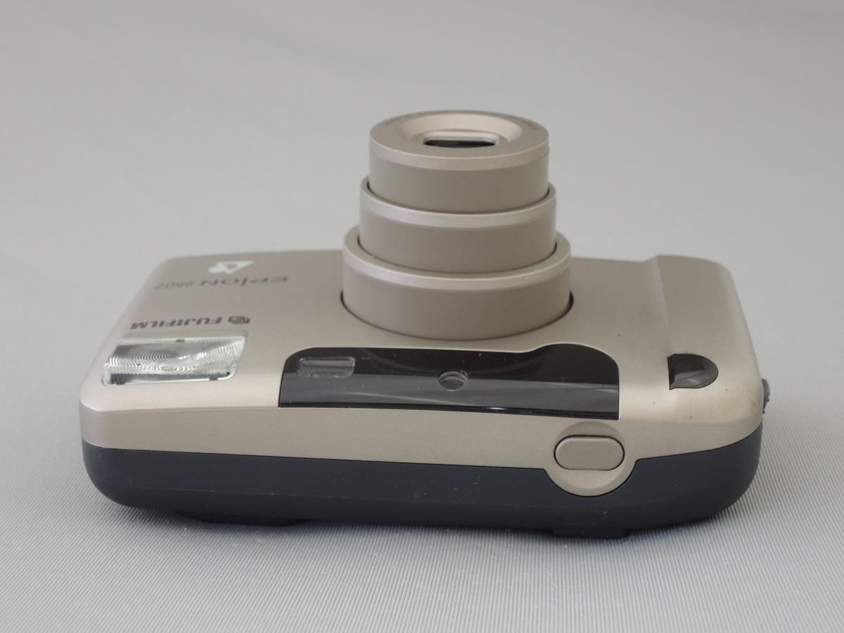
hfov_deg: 27.8
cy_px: 316
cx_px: 422
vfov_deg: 21.0
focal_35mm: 70
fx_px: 1707
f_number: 4
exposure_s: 1/40
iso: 280
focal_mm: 12.5
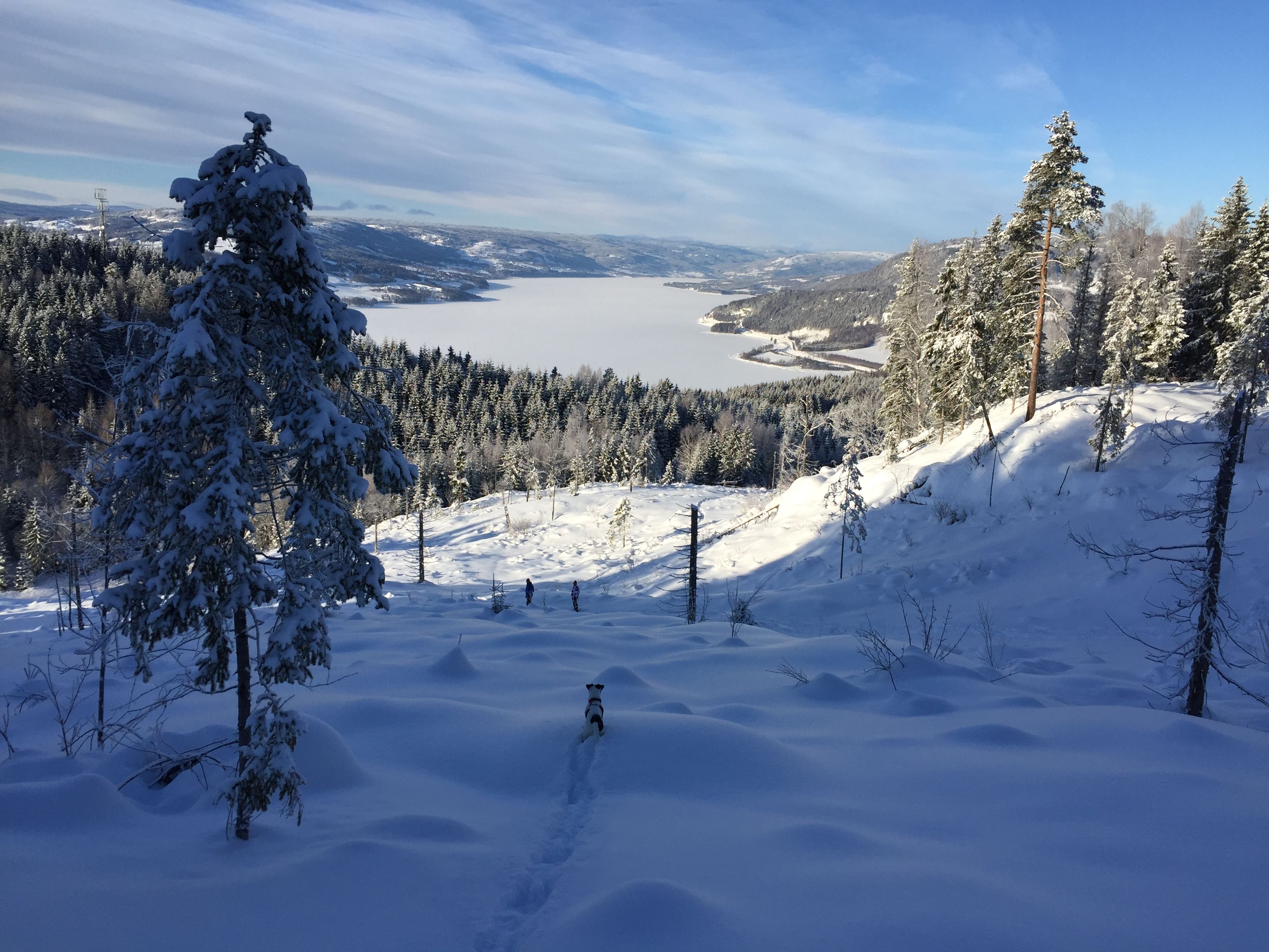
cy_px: 476
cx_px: 634
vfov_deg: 48.2
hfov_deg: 61.7
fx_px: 1063
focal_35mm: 29
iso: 32
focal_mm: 4.15
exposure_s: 1/2083
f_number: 2.2
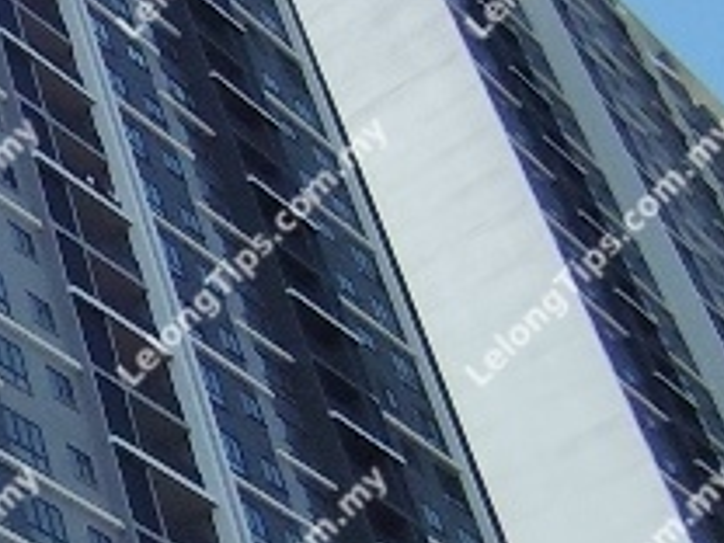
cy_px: 348
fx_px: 2050
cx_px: -491
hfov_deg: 17.2
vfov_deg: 15.1
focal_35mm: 98
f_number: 2.2
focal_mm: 1.65
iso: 50
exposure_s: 1/2683
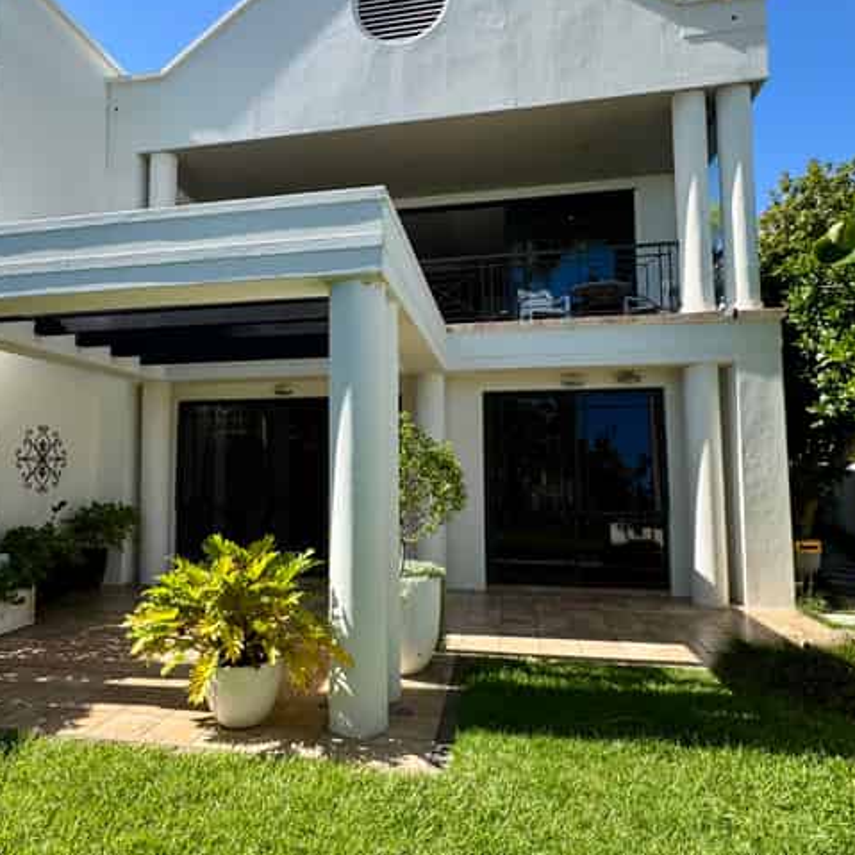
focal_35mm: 17
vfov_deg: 84.0
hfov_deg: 83.6
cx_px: 377
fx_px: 475
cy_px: 422
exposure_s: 1/821
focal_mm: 2.22
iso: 50
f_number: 2.2
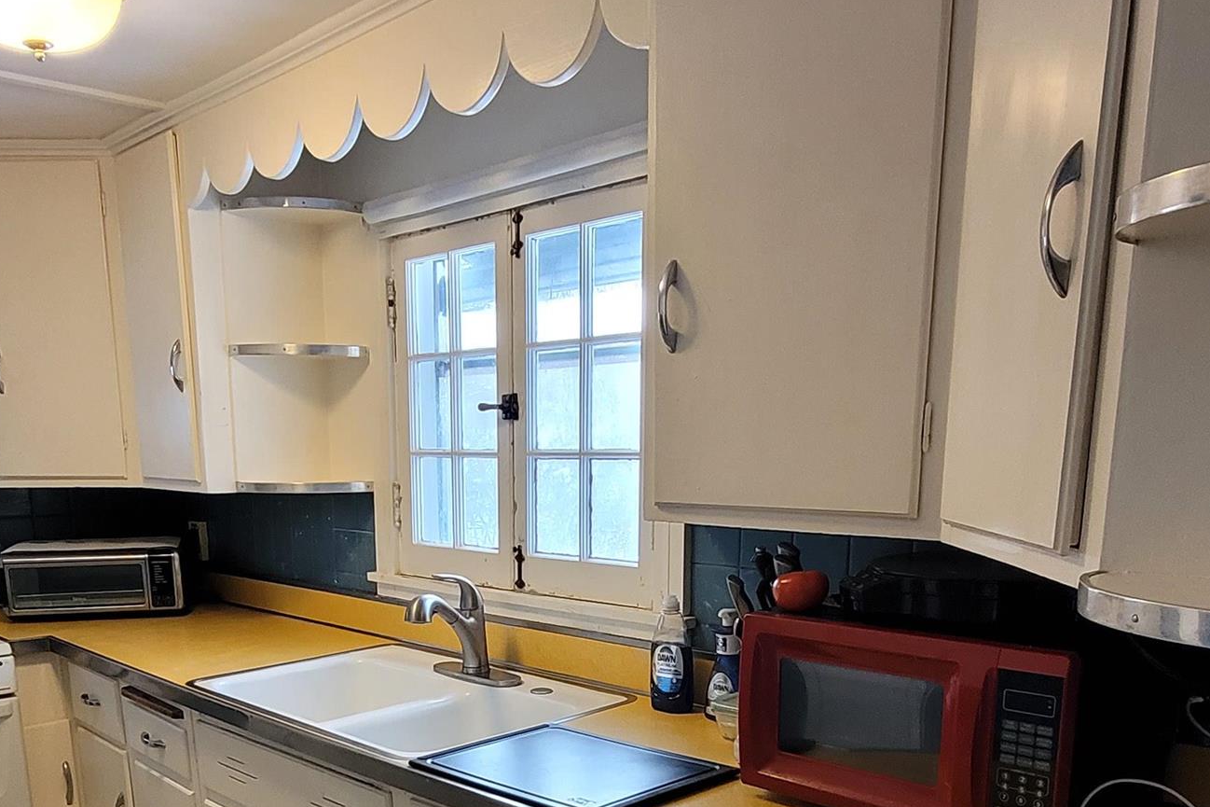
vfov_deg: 38.8
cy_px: 696
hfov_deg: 58.5
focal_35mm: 32
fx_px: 1075
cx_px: 523
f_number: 2.2
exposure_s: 1/60
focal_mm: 1.74
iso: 200
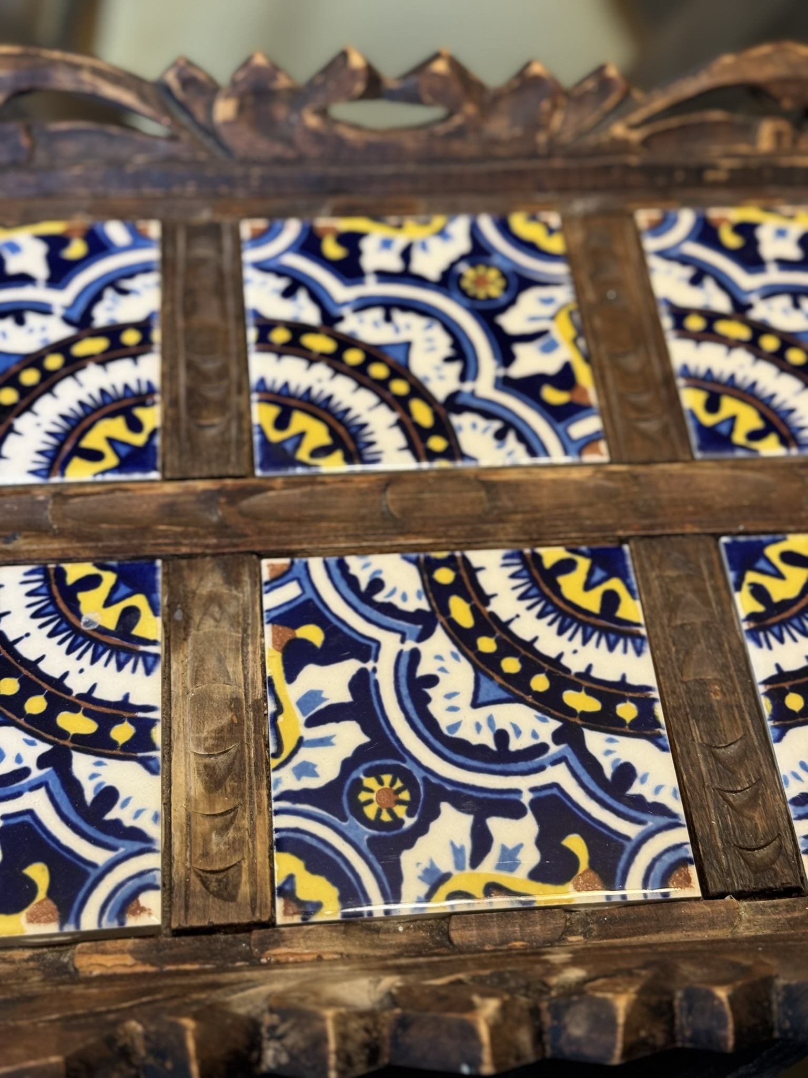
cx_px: 404
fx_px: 1494
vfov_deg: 39.7
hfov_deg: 30.3
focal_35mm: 48
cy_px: 539
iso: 200
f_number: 1.78
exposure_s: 1/60
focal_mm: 6.76
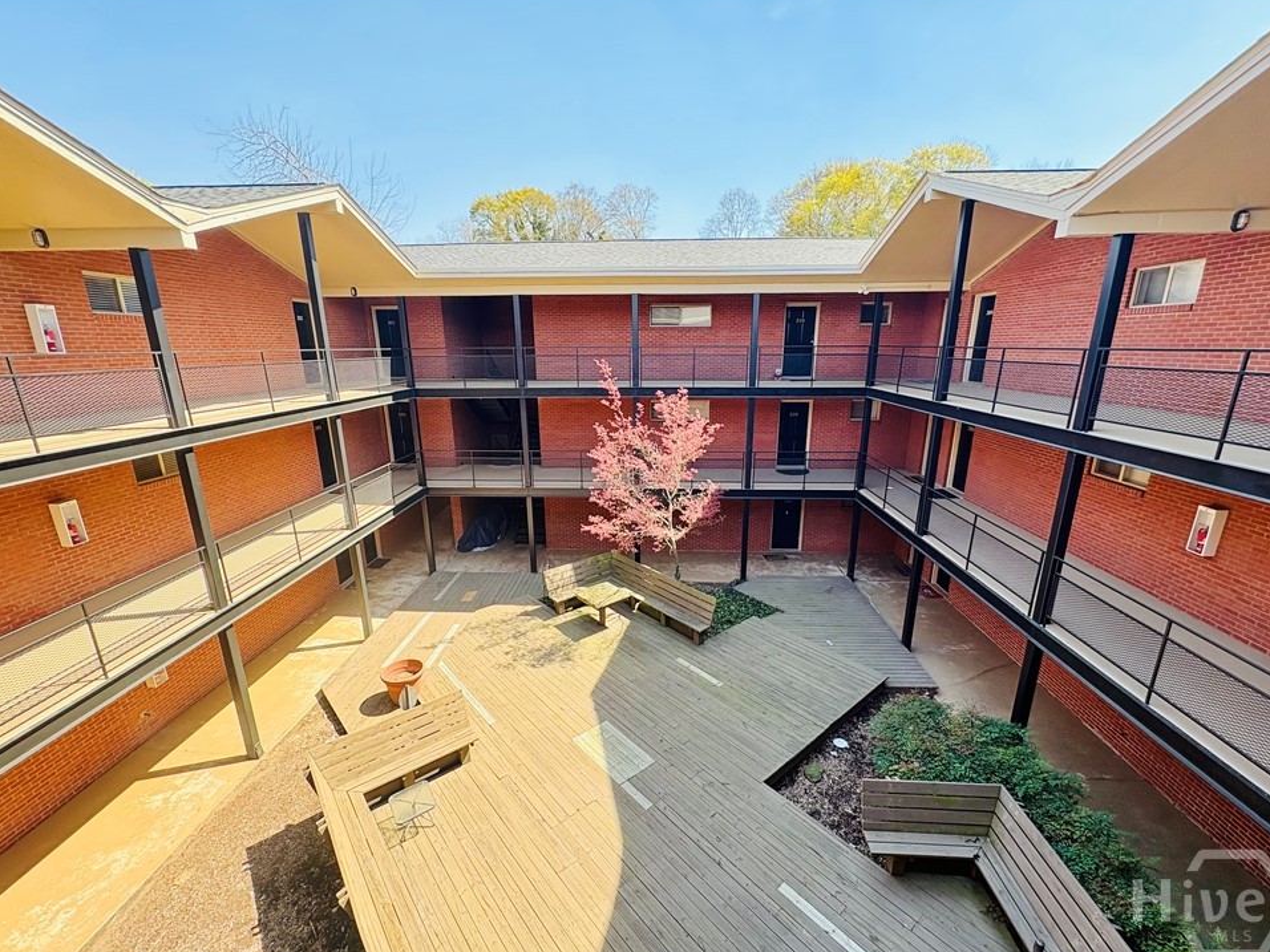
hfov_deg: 98.2
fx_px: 550
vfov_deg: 81.7
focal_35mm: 15
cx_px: 635
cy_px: 497
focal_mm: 2.22
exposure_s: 1/191
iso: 64
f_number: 2.2
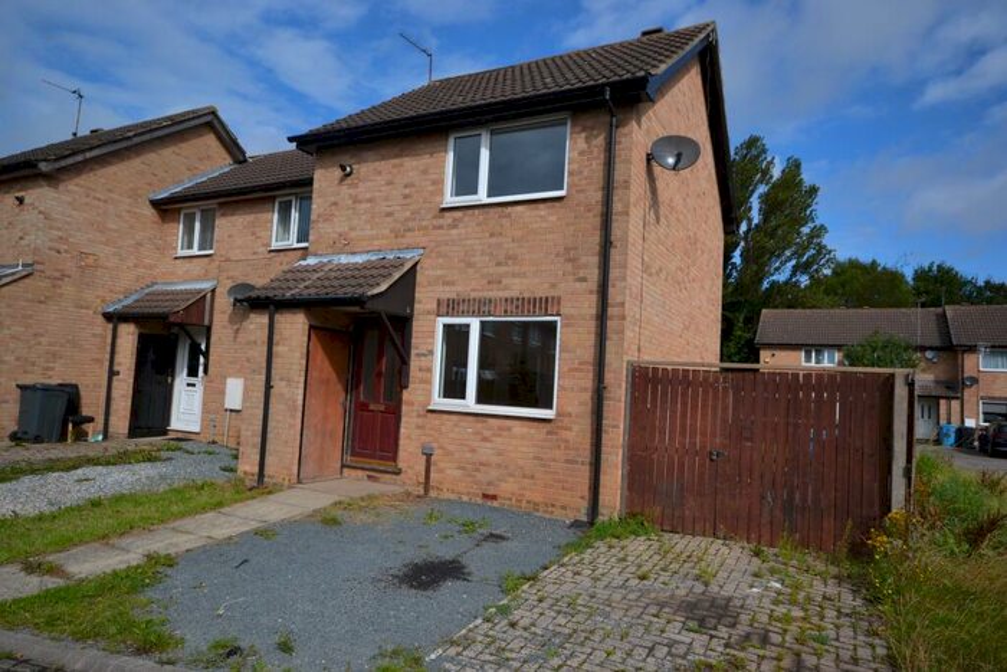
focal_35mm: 22
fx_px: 629
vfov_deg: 56.2
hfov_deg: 77.3
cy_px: 336
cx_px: 504
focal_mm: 15
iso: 100
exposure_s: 1/250
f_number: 8
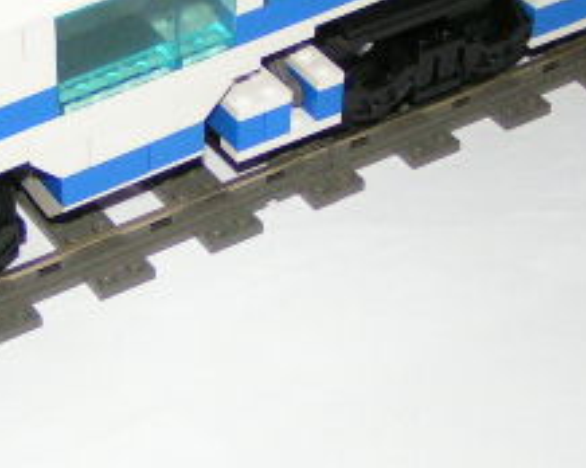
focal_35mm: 109
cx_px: 237
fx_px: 1889
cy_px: 169
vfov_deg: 14.1
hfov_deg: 17.6
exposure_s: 1/40
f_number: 2.8
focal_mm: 5.8
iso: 200
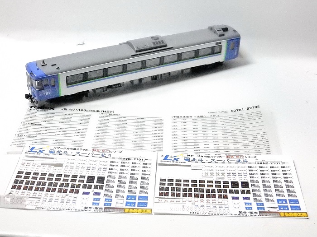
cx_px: 158
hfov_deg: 32.2
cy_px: 118
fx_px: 549
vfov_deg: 24.4
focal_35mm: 60
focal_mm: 10.7
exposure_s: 1/200
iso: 3200
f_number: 4.5
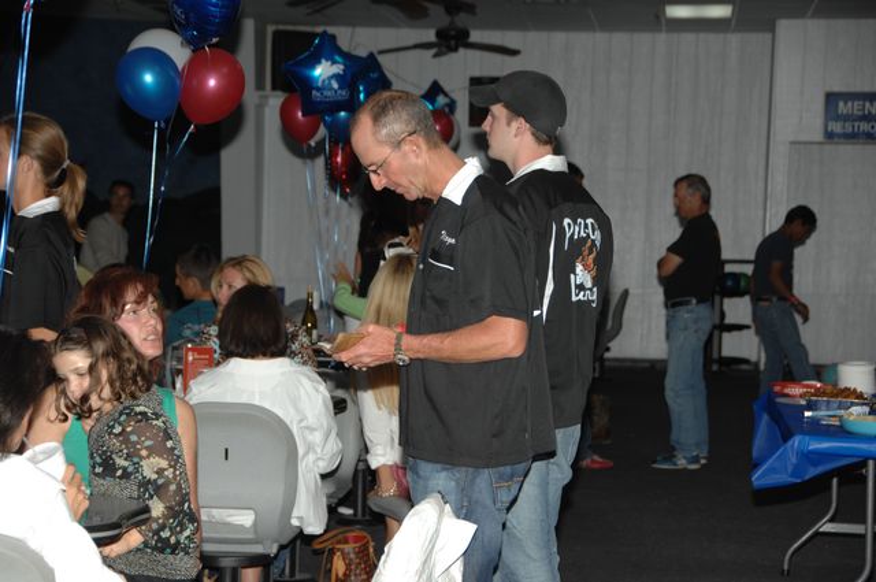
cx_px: 438
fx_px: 2552
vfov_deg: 13.0
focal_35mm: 105
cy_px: 291
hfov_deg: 19.5
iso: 200
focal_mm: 70
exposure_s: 1/125
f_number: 5
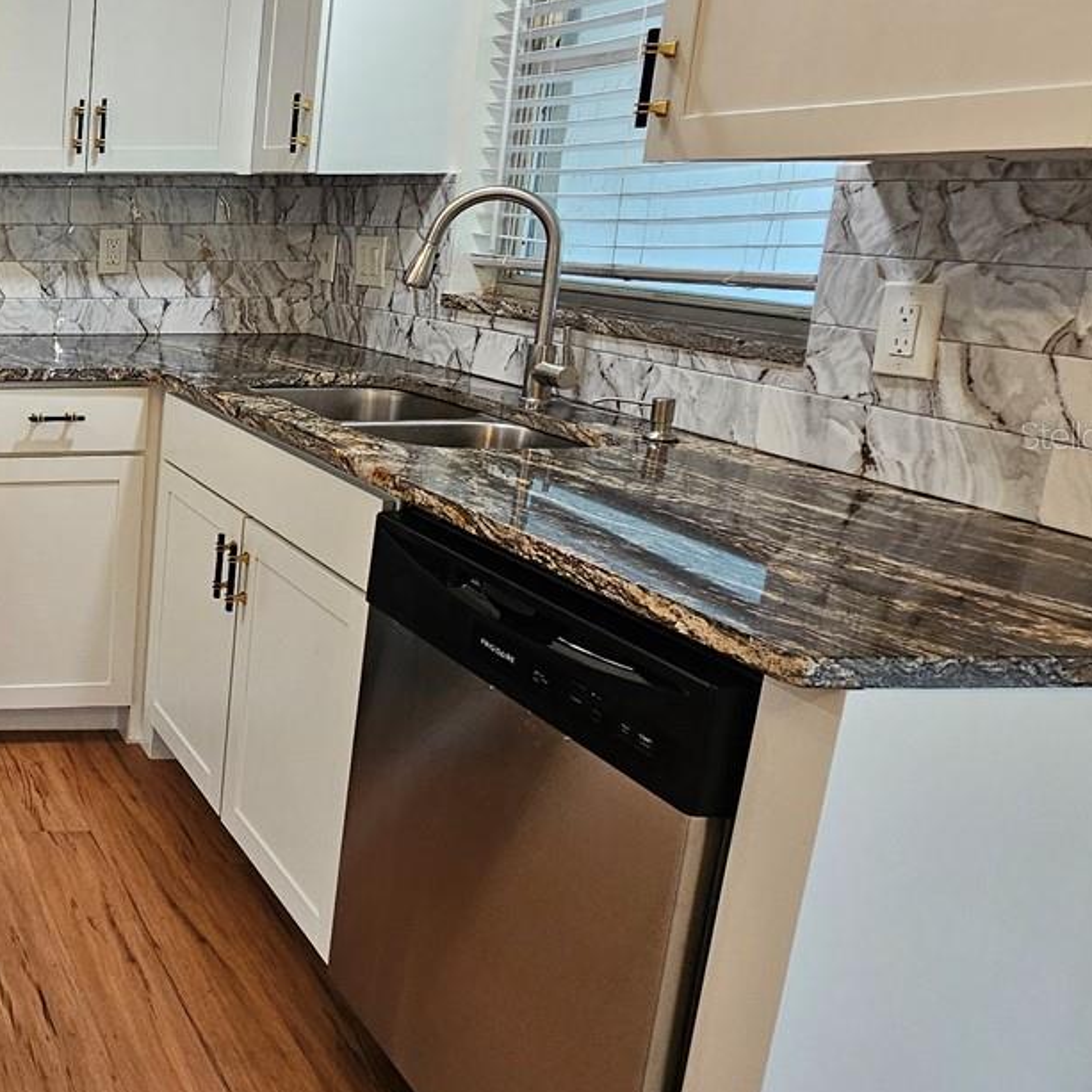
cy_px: 435
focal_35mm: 30
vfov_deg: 53.6
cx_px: -237
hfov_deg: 38.7
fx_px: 1071
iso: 160
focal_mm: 2.2
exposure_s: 1/60
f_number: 2.2
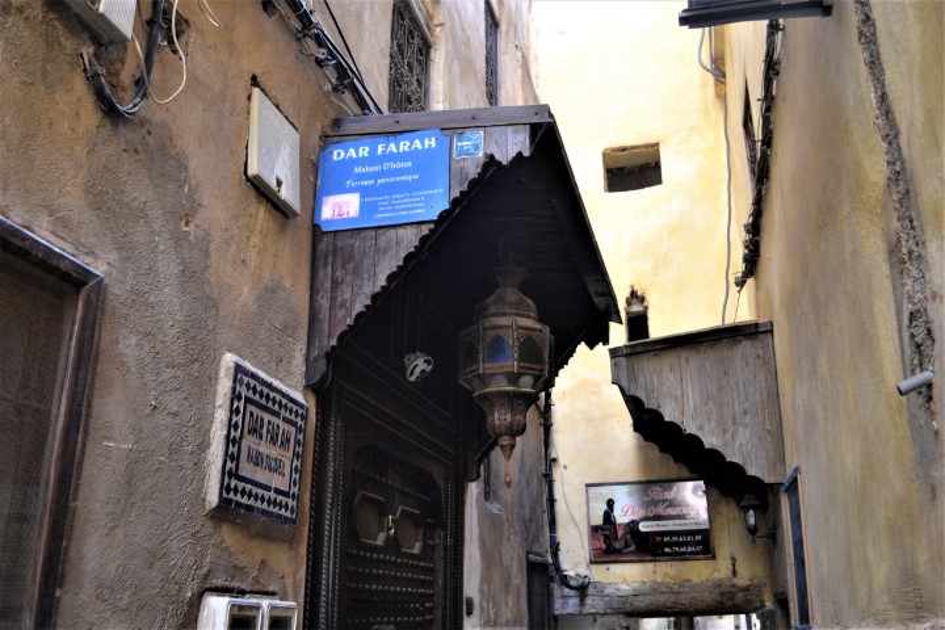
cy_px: 315
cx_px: 472
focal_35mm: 33
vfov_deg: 40.0
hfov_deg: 57.2
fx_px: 866
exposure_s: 1/20
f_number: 3.8
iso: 400
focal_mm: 22
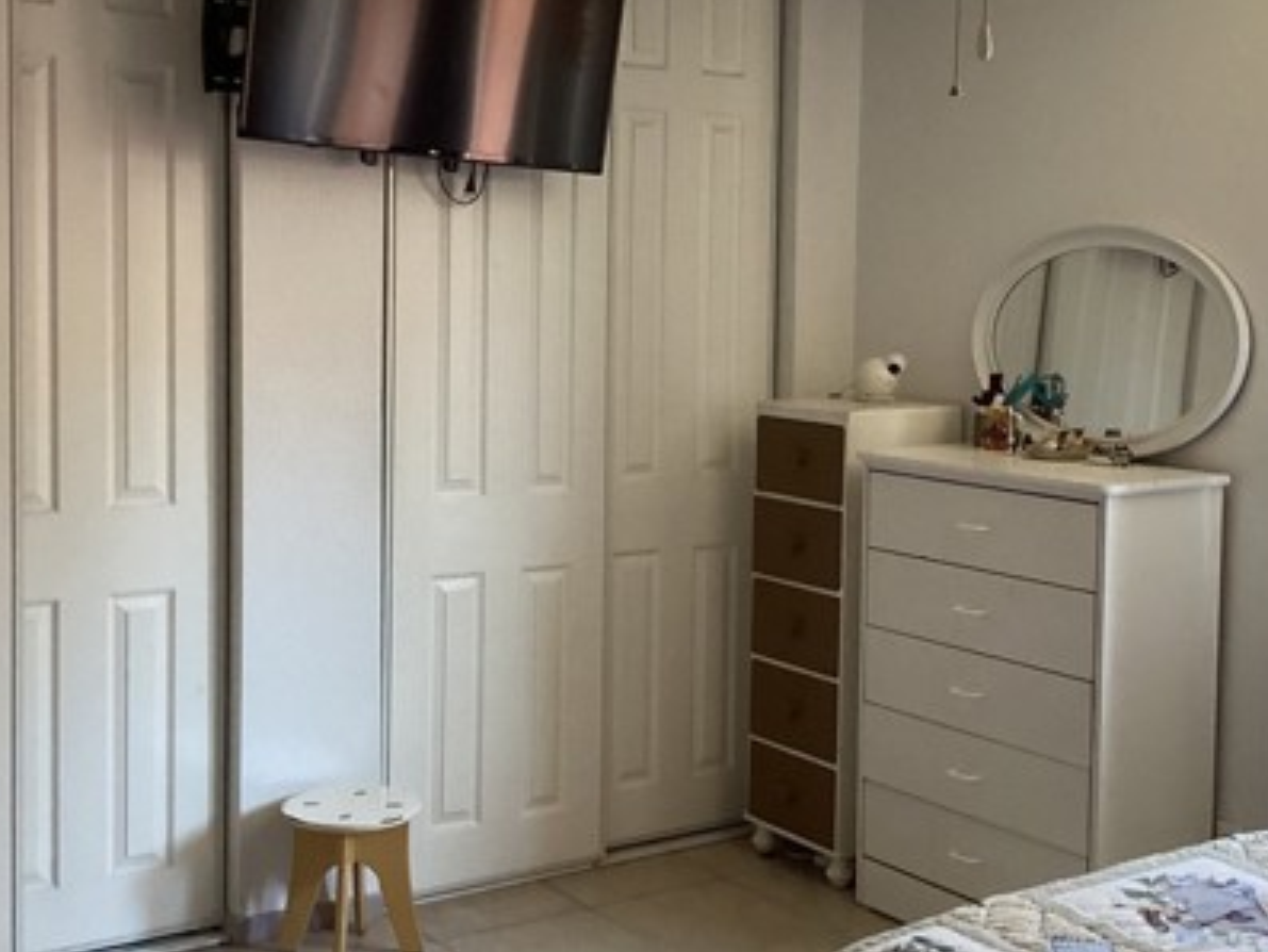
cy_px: 393
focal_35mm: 50
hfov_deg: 38.2
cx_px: 664
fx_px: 1832
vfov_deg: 29.1
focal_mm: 3.3
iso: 250
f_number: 2.4
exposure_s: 1/60
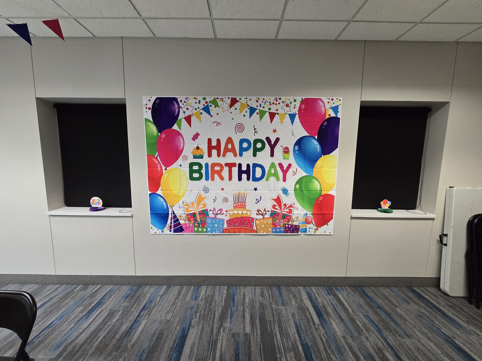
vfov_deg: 89.9
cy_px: 180
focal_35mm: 13
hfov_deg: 106.2
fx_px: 181
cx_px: 241
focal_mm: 2.2
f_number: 2.2
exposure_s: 1/60
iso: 500
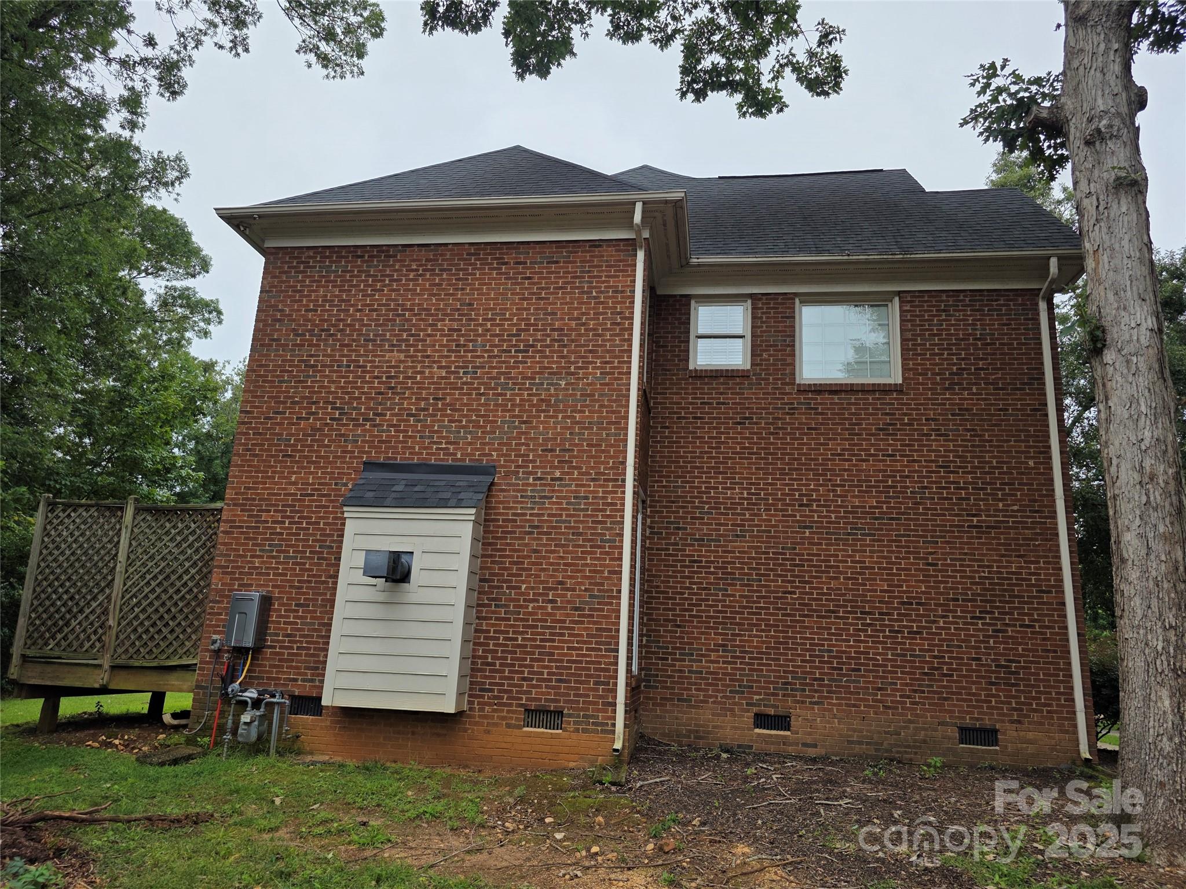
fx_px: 788
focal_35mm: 23
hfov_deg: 73.9
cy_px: 444
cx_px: 593
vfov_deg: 58.9
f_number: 1.7
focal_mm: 6.3
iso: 80
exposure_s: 1/3677
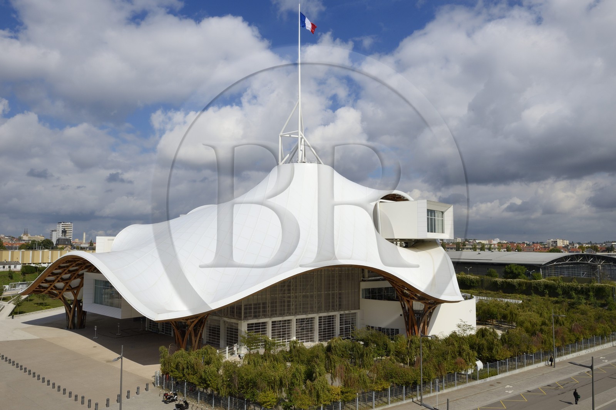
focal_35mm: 24
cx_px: 308
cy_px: 205
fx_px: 411
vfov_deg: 53.1
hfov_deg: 73.8
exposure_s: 1/320
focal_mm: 24
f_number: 18
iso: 200
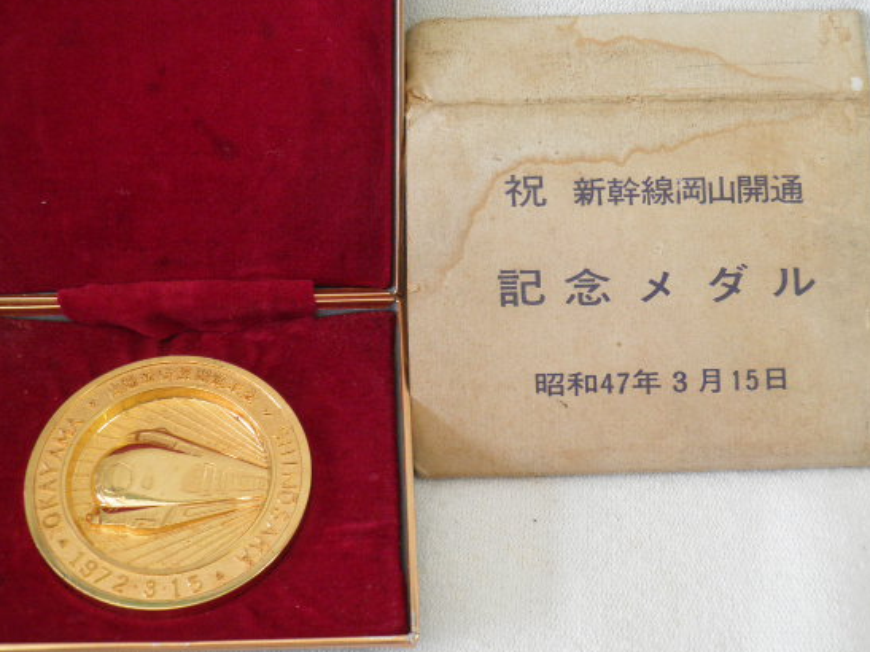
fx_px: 1206
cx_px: 394
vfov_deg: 30.2
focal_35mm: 48
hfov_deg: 39.6
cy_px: 294
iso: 200
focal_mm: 7.3
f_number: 3.9
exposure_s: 1/25
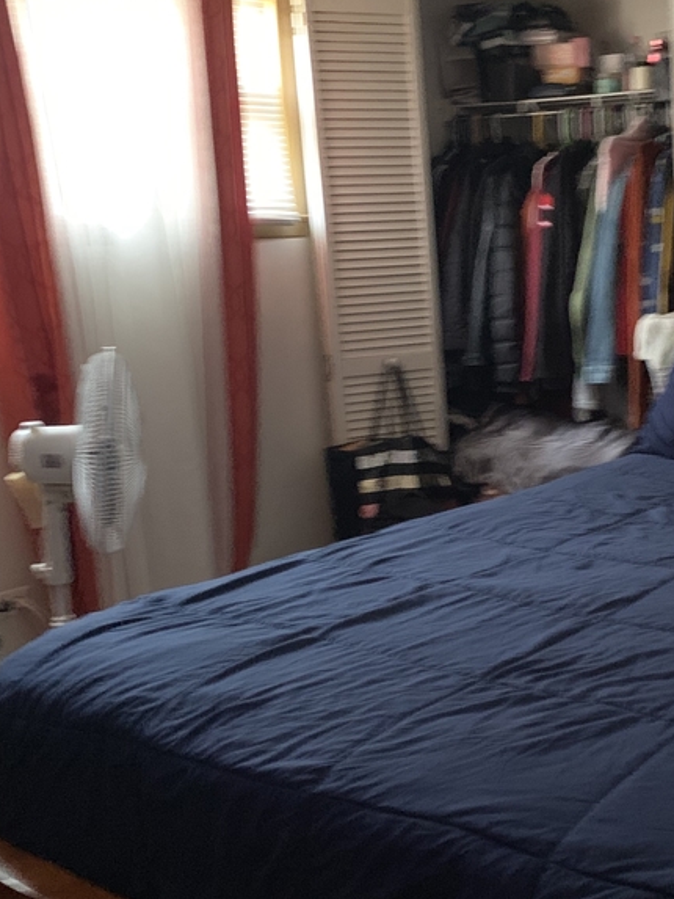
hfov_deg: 28.8
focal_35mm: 49
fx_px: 1272
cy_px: 460
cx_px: 577
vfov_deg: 38.9
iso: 800
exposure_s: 1/24
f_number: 1.8
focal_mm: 4.25
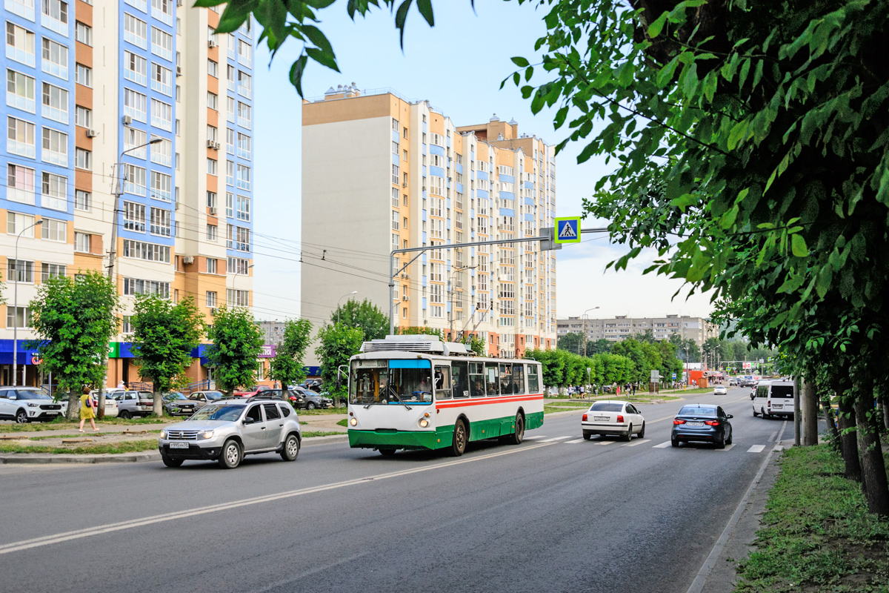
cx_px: 444
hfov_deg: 53.1
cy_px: 296
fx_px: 889
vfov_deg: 36.9
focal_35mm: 36
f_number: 6.3
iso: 200
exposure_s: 1/320
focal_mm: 24
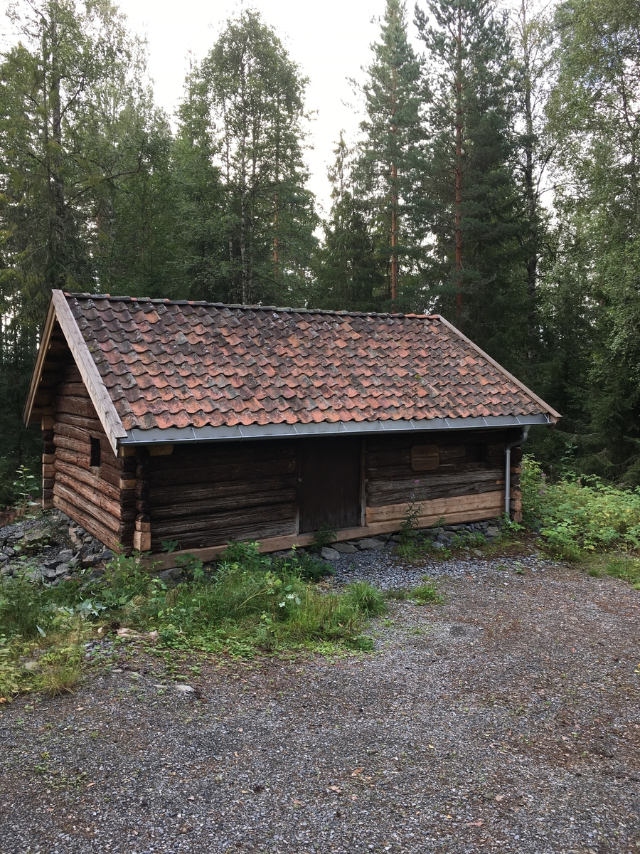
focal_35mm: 29
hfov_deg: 48.2
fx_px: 715
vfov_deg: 61.7
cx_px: 320
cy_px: 427
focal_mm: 4.15
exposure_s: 1/100
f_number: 2.2
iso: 25
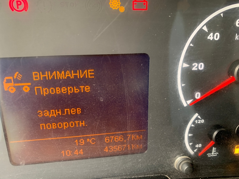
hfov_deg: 67.3
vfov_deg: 53.1
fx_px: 180
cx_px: 120
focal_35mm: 26
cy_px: 90
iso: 250
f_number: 1.8
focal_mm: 4.25
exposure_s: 1/60
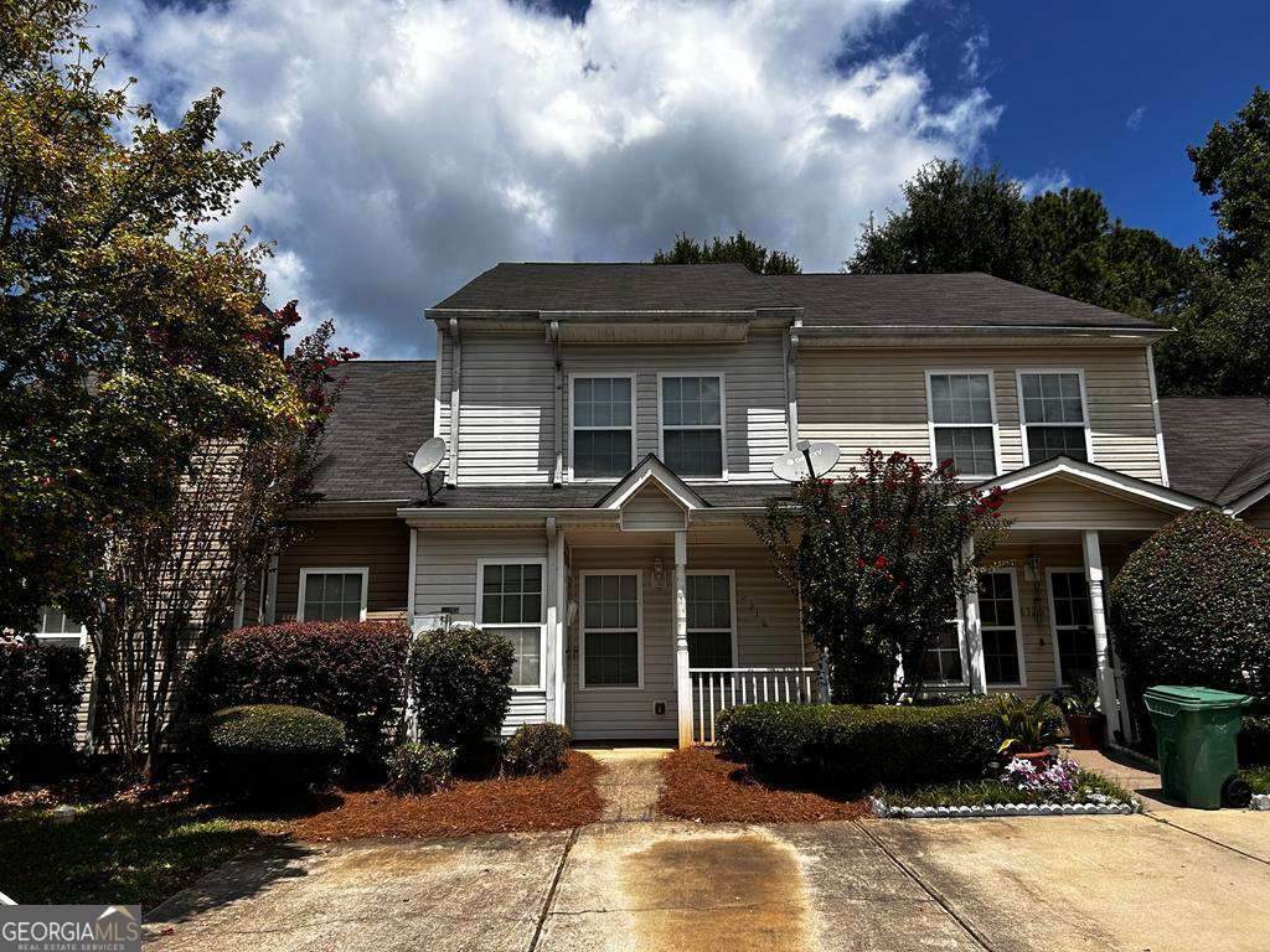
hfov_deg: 67.3
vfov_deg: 53.1
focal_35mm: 26
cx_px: 635
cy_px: 476
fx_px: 954
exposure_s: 1/5076
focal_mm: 5.7
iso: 50
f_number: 1.5
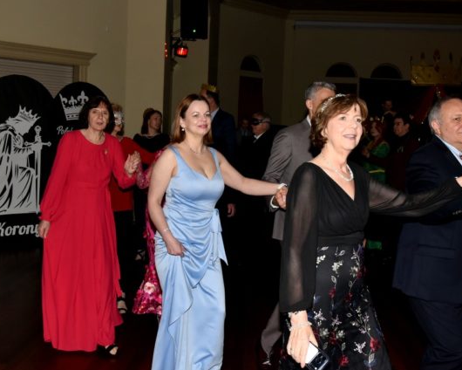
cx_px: 252
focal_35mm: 34
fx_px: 465
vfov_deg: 43.4
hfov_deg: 52.8
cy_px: 185
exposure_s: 1/60
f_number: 6.3
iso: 1600
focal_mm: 30
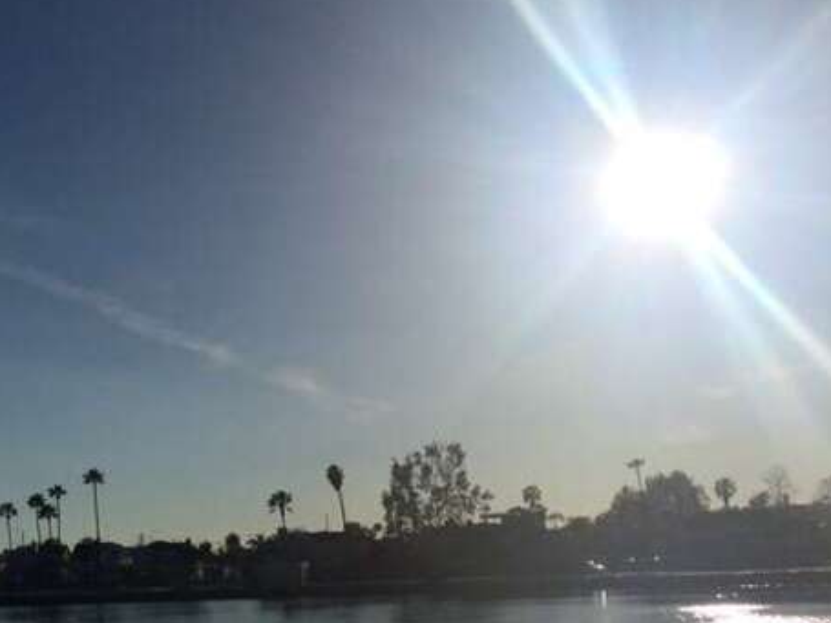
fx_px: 1224
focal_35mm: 51
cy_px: 448
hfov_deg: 35.7
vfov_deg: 28.2
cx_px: 111
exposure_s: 1/20833
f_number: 2.2
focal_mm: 4.15
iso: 50
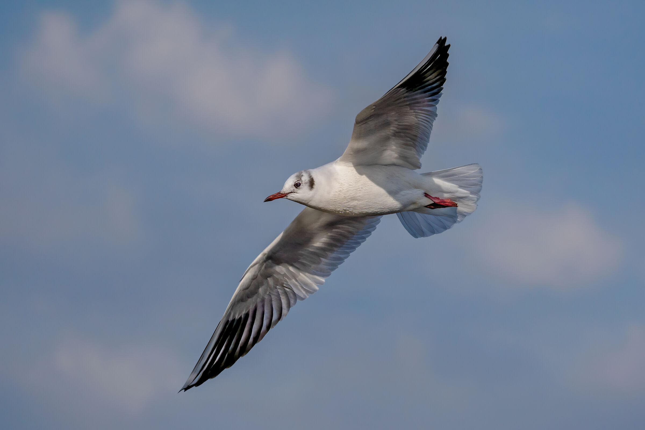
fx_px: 7972
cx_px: 322
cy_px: 215
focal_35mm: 445
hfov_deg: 4.6
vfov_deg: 3.1
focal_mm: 297
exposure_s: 1/4000
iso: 250
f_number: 5.6
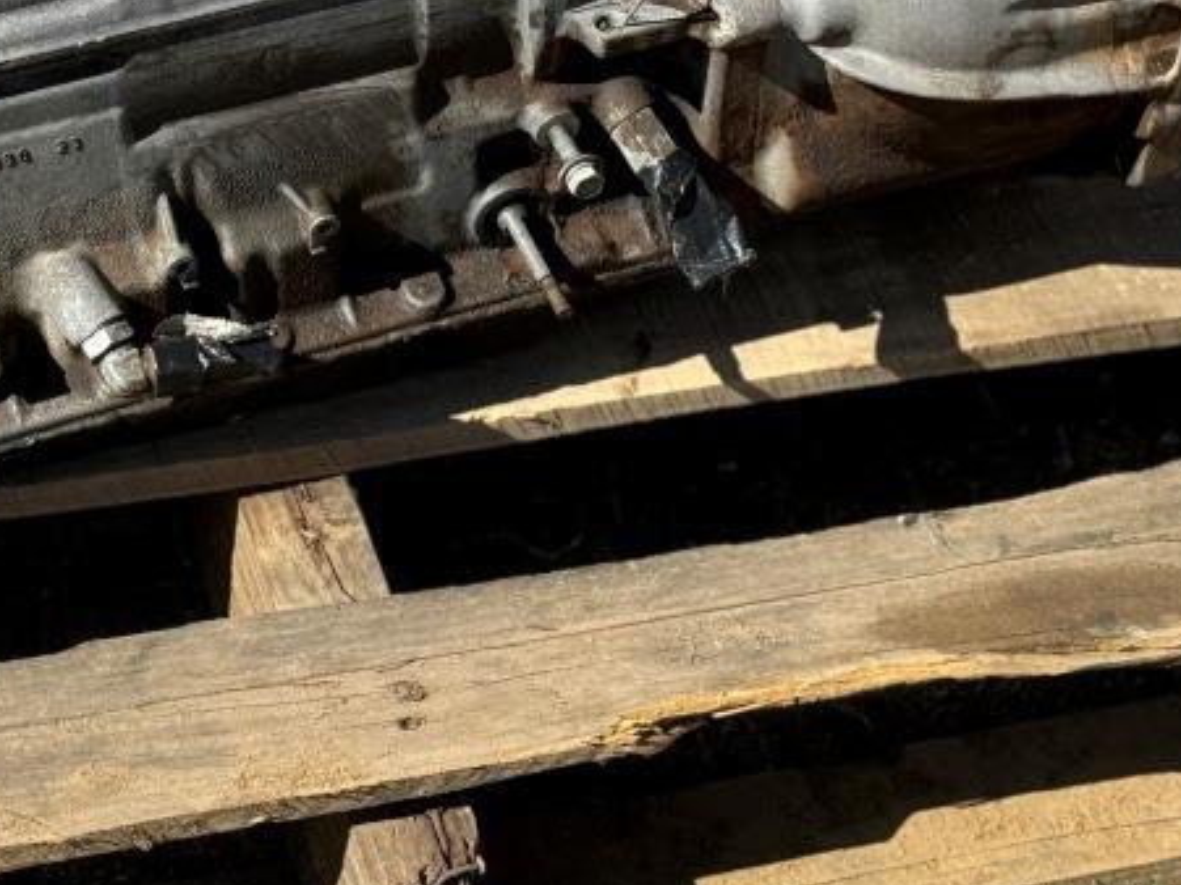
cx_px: 299
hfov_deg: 17.9
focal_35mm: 109
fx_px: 3718
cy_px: -21
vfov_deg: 13.4
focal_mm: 6.76
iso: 64
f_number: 1.78
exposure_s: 1/2833
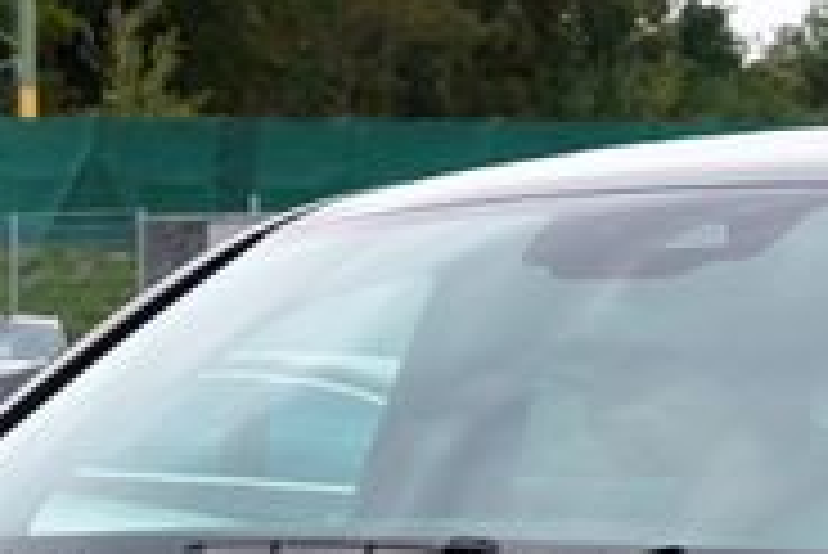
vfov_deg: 8.2
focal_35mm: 161
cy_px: 1079
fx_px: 3706
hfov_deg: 12.7
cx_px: 342
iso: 100
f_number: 6.3
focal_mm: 29
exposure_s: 1/160
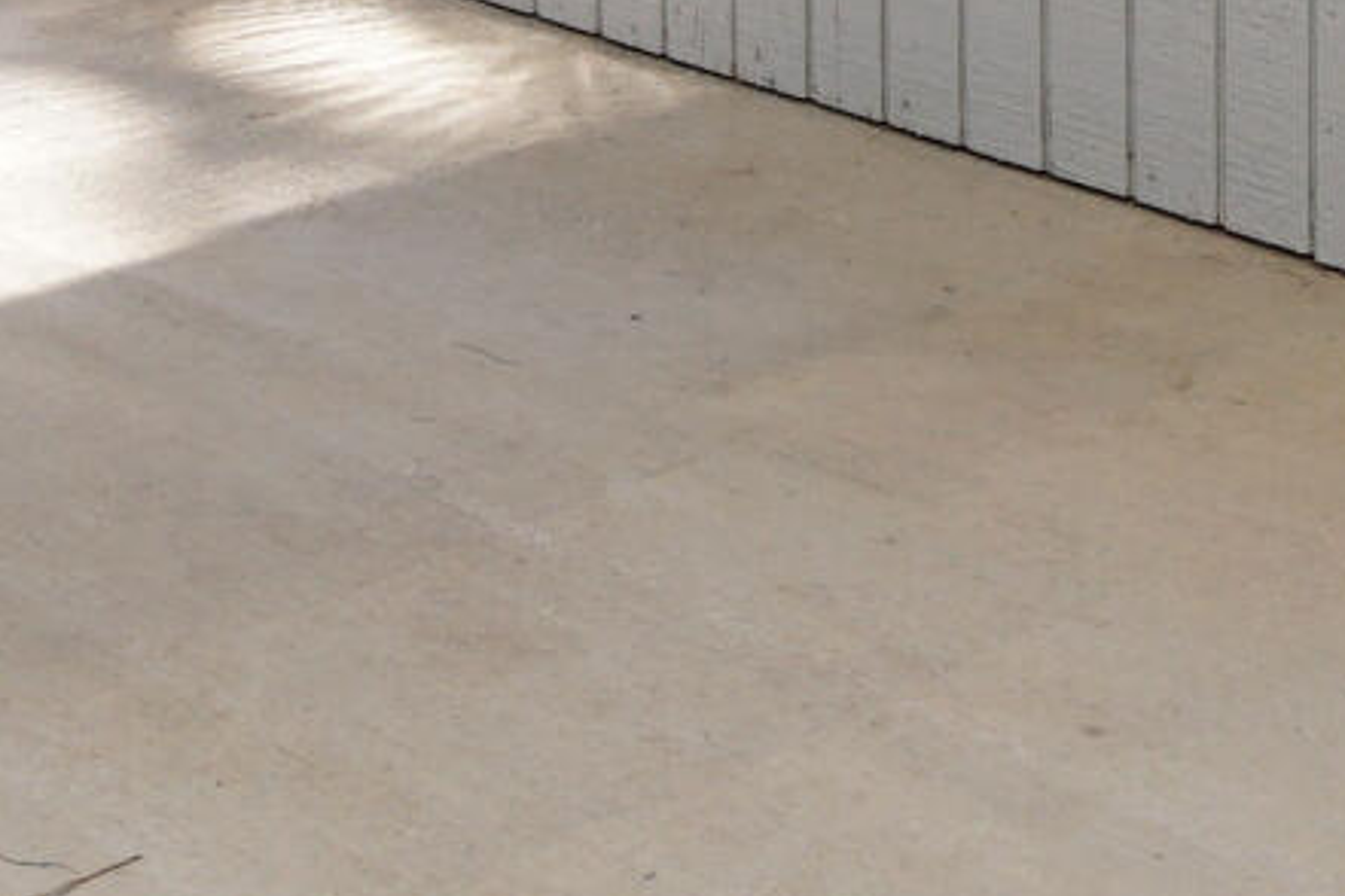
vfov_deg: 11.8
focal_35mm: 102
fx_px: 3811
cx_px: 9
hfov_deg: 19.5
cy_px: -983
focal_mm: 10
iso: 160
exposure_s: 1/60
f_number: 4
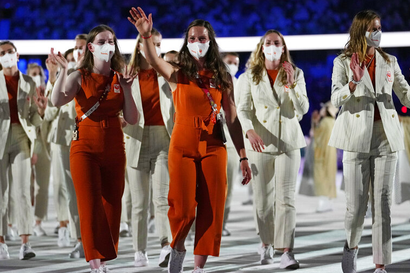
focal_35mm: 168
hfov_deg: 12.2
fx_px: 1913
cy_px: 110
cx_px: 187
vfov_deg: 8.2
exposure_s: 1/640
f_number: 2.8
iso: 4000
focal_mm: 124
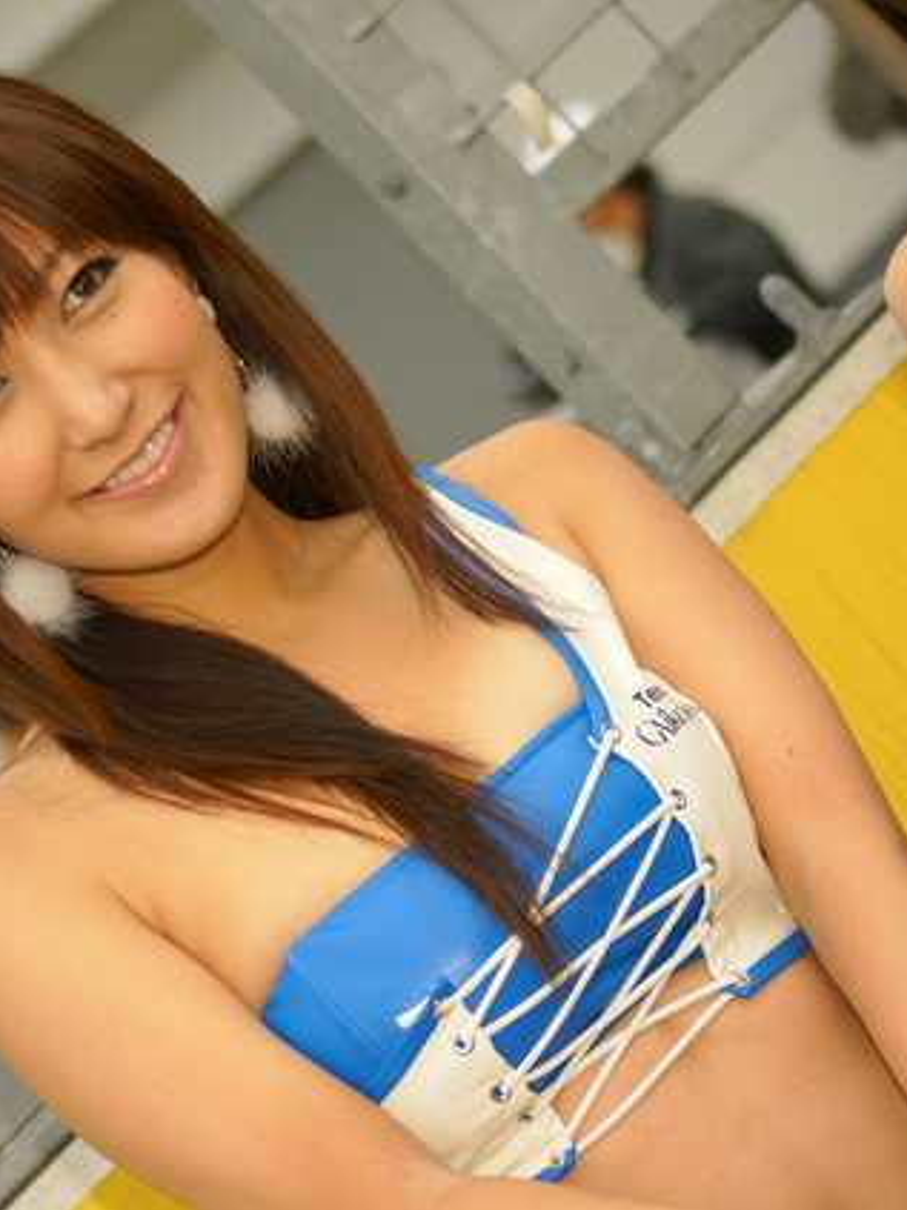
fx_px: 5723
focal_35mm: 164
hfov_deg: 9.1
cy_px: 606
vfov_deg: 12.1
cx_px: 312
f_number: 5.6
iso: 200
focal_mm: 75
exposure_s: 1/125
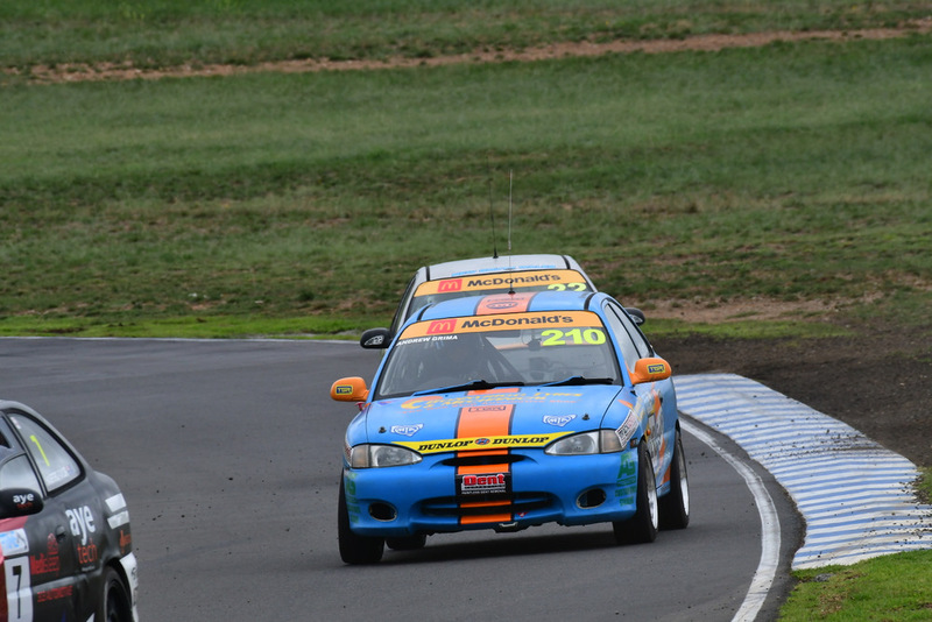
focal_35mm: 750
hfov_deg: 2.7
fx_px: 19423
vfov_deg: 1.8
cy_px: 311
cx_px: 466
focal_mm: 500
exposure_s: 1/640
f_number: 13
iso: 640
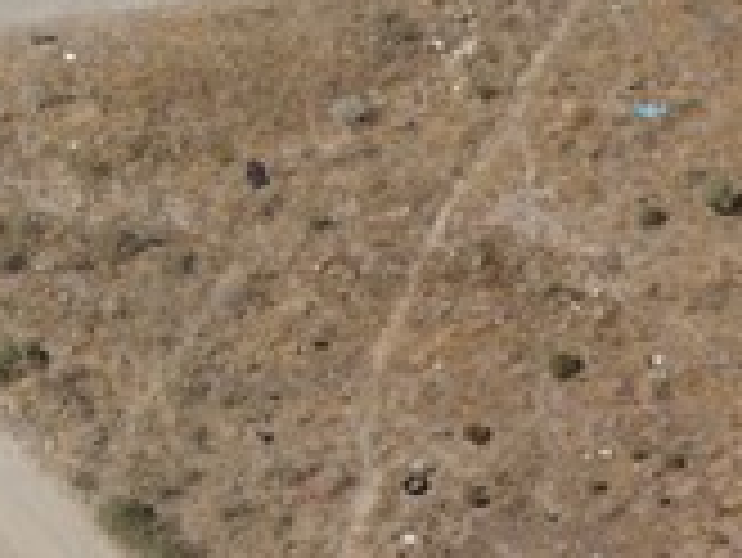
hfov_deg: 18.9
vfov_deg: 14.1
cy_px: 1008
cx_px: 1066
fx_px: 1995
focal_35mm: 93
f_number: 2.8
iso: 100
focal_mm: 4.5
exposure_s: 1/1000
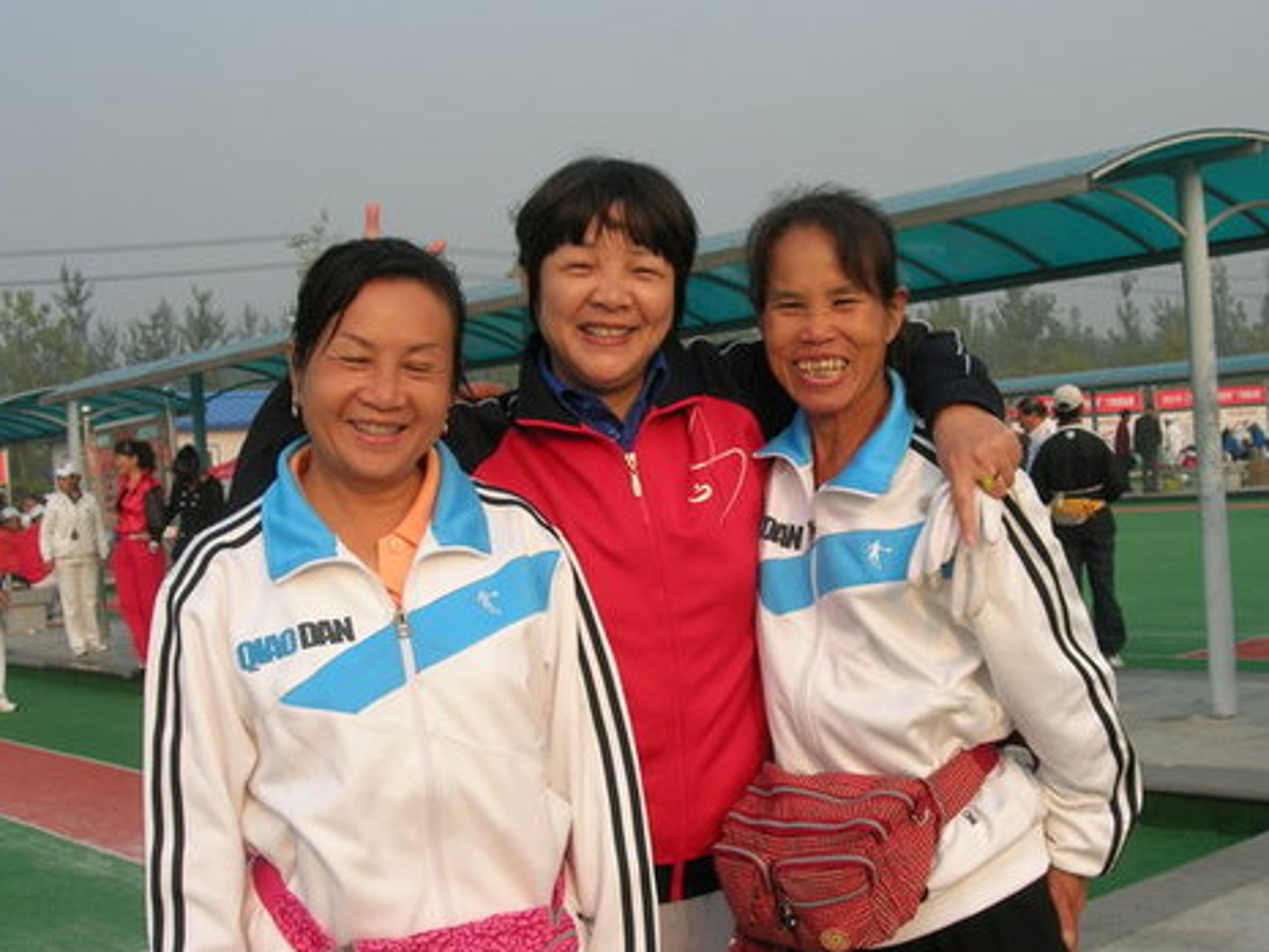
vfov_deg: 29.7
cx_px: 740
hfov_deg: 38.8
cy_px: 477
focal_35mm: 49
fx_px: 1797
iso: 64
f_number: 4.8
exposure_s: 1/306
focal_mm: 7.8
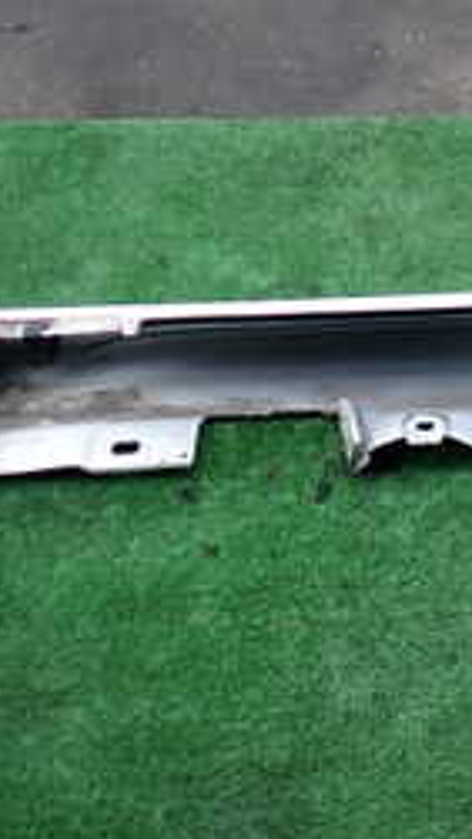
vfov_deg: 27.1
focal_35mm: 78
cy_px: 348
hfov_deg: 13.6
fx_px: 1737
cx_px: 897
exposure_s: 1/160
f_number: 2.3
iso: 100
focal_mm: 5.4
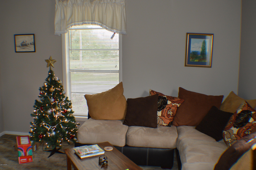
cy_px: 85
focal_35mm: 42
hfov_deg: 46.4
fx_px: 298
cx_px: 128
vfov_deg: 31.8
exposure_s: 1/60
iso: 560
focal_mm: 28
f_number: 4.5
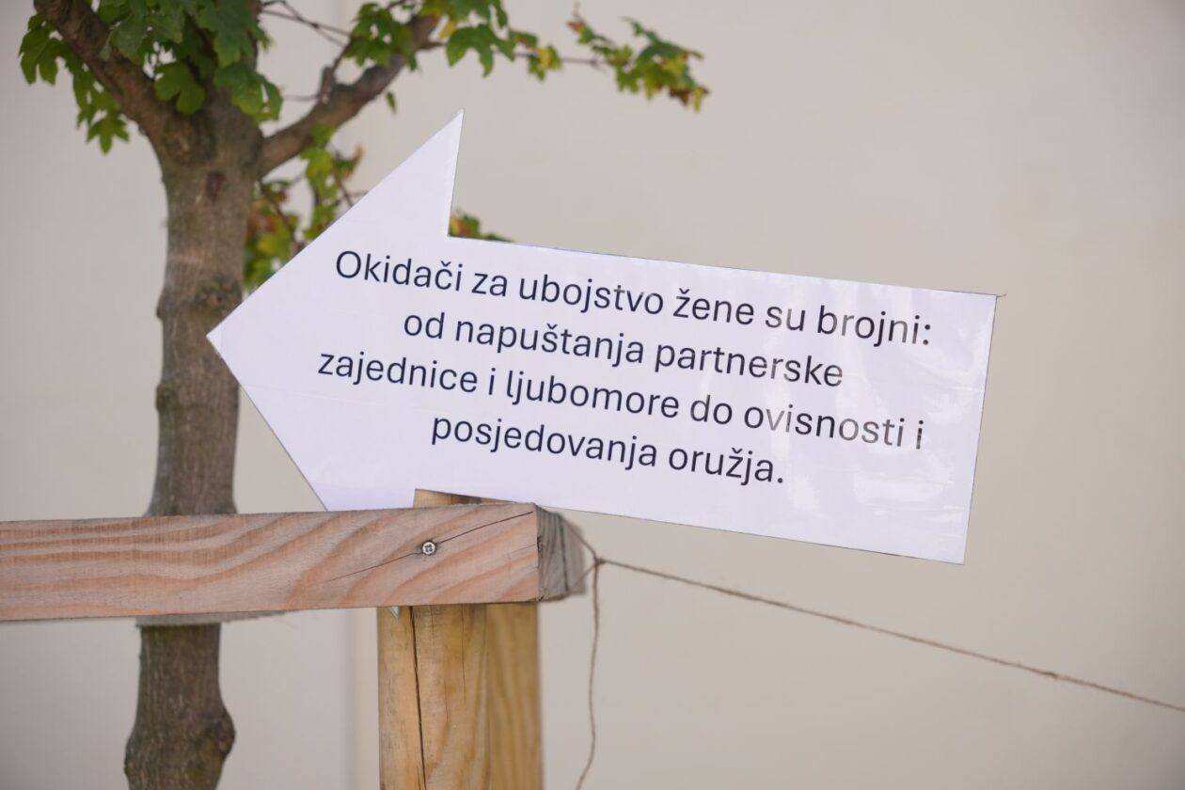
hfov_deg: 31.5
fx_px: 2103
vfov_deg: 21.3
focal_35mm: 64
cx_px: 592
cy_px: 395
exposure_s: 1/320
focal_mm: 42.6
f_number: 3.5
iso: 100
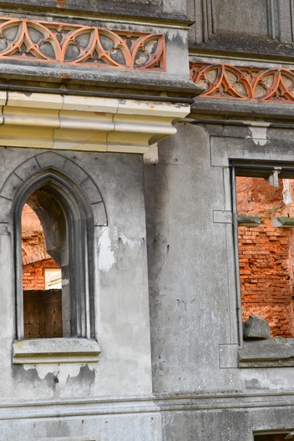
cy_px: 221
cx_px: 195
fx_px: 1298
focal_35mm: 106
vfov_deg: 19.3
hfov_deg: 12.9
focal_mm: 70
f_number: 5
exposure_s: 1/80
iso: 160
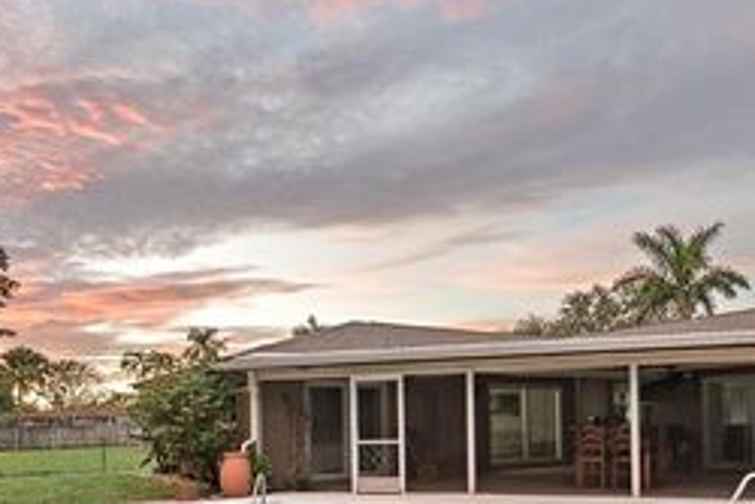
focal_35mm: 32
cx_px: 495
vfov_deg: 39.4
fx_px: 671
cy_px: 412
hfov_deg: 57.6
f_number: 5
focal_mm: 16
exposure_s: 1/40
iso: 400
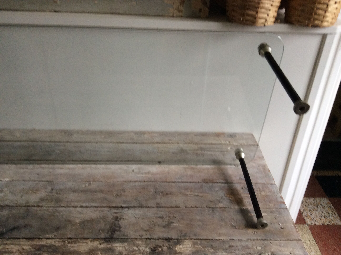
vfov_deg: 44.1
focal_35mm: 32
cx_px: 170
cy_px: 128
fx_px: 315
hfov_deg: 56.9
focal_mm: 3.3
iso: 100
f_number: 2.4
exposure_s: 1/25
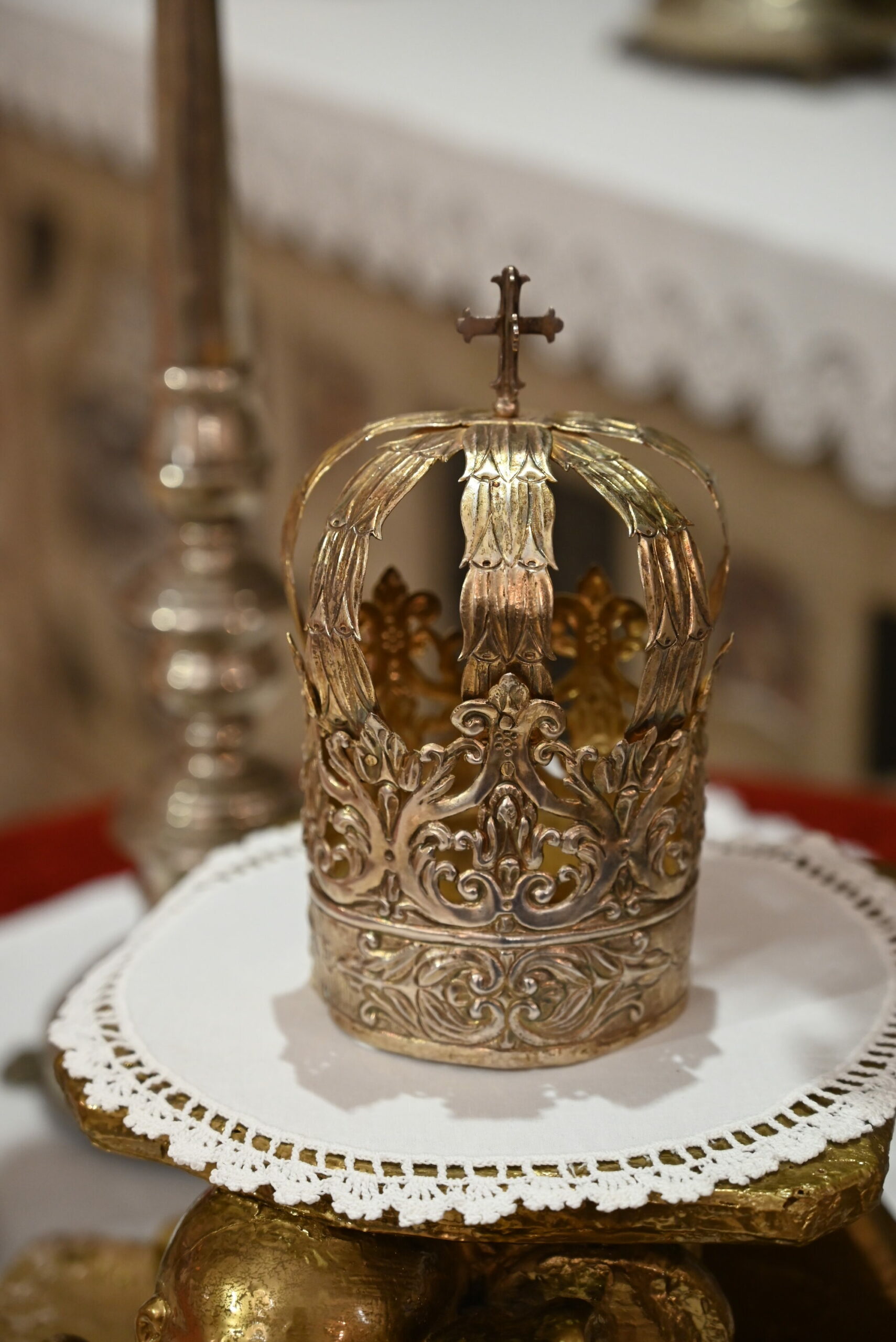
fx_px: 2499
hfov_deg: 20.3
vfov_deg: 30.1
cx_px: 448
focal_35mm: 67
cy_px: 671
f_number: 4
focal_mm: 67
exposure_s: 1/80
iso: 1800
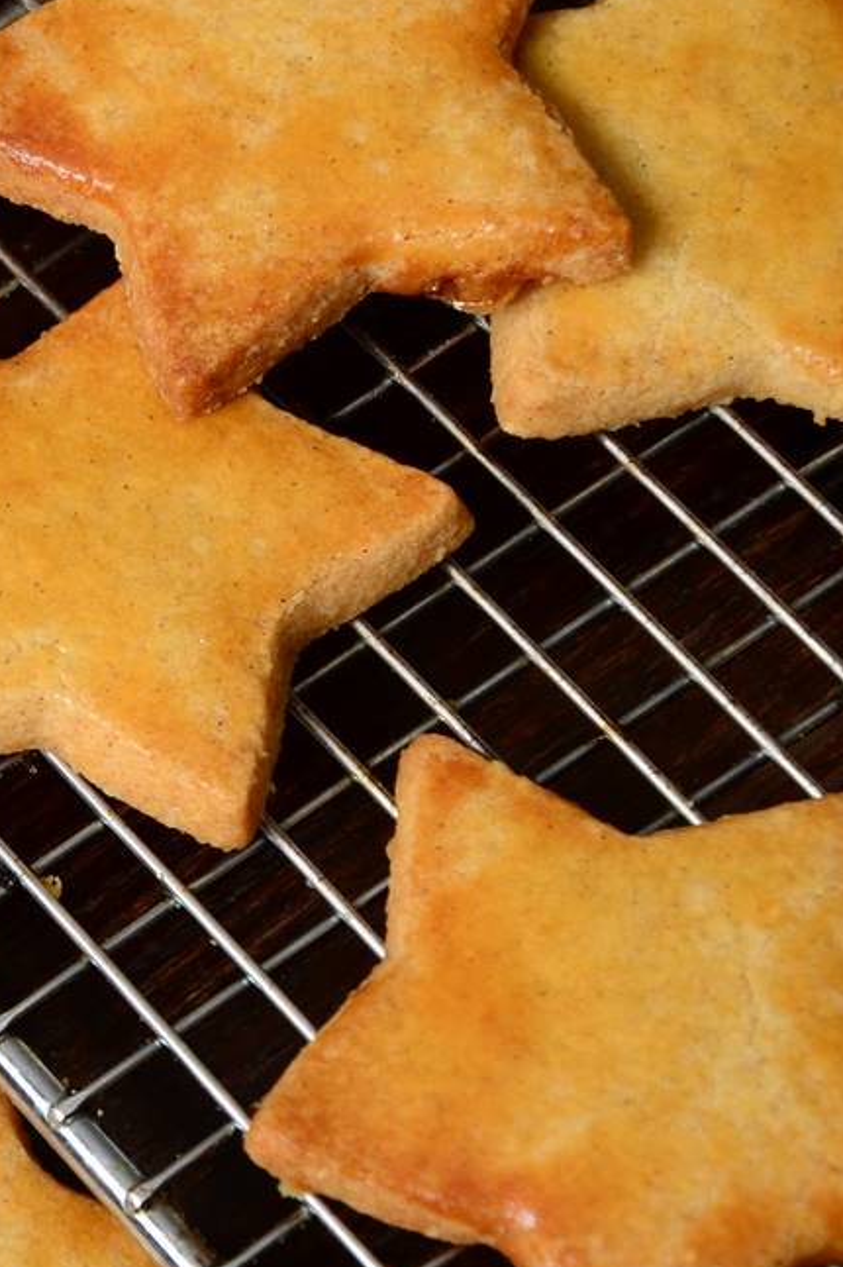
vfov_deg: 11.2
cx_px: -365
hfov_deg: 7.3
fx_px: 6469
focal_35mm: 184
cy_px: 716
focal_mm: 62
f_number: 8
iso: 100
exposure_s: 1/125
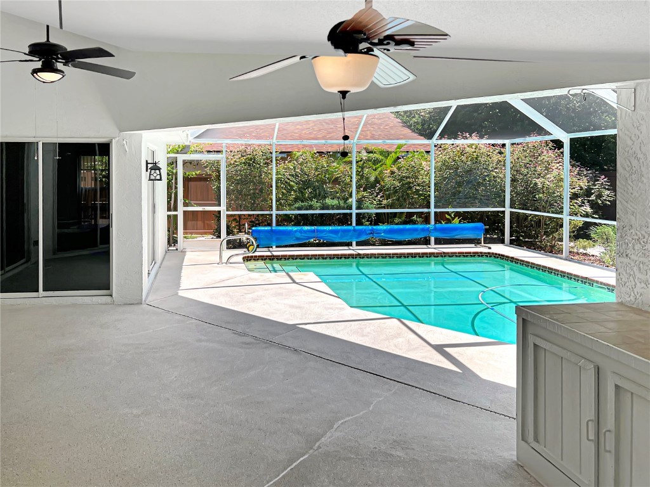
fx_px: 488
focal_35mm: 26
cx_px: 325
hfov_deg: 67.3
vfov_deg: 53.1
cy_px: 244
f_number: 1.5
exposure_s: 1/1779
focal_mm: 5.7
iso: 50
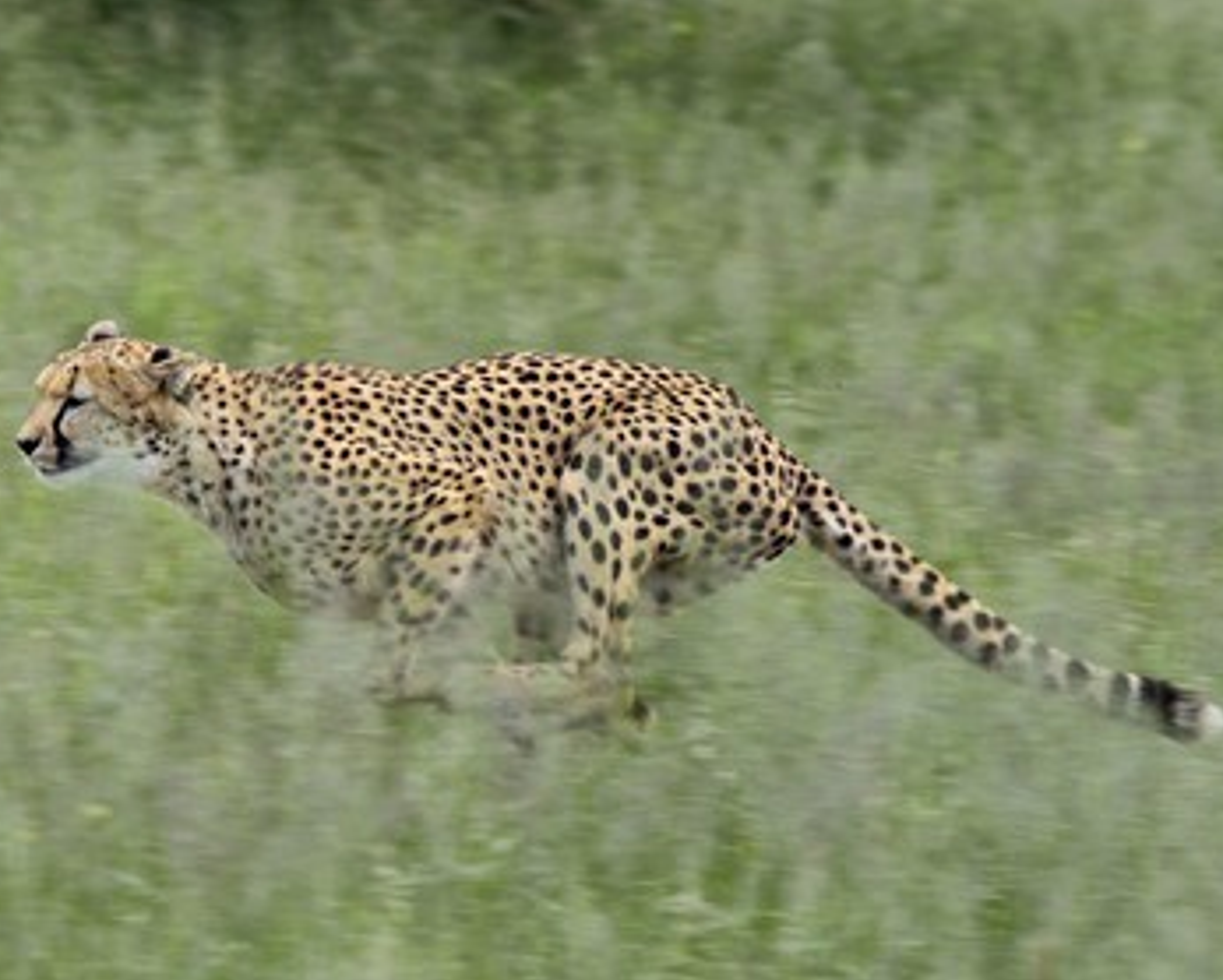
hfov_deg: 8.5
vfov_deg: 6.8
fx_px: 8221
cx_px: 515
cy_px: 490
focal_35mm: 227
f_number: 8
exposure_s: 1/400
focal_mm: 200
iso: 400
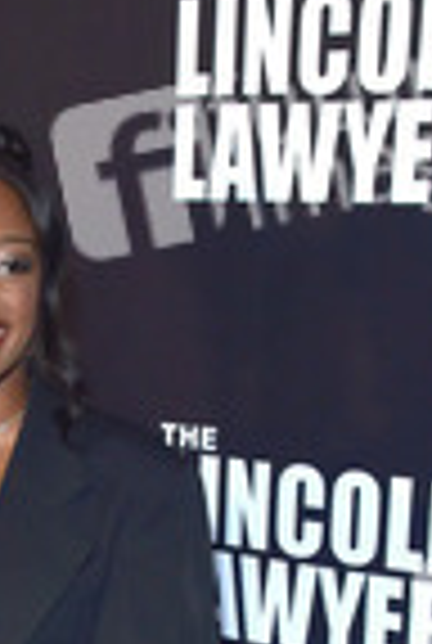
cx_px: -124
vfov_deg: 18.0
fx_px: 1899
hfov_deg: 12.6
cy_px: 829
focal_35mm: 106
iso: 800
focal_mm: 38
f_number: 6.3
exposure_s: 1/200
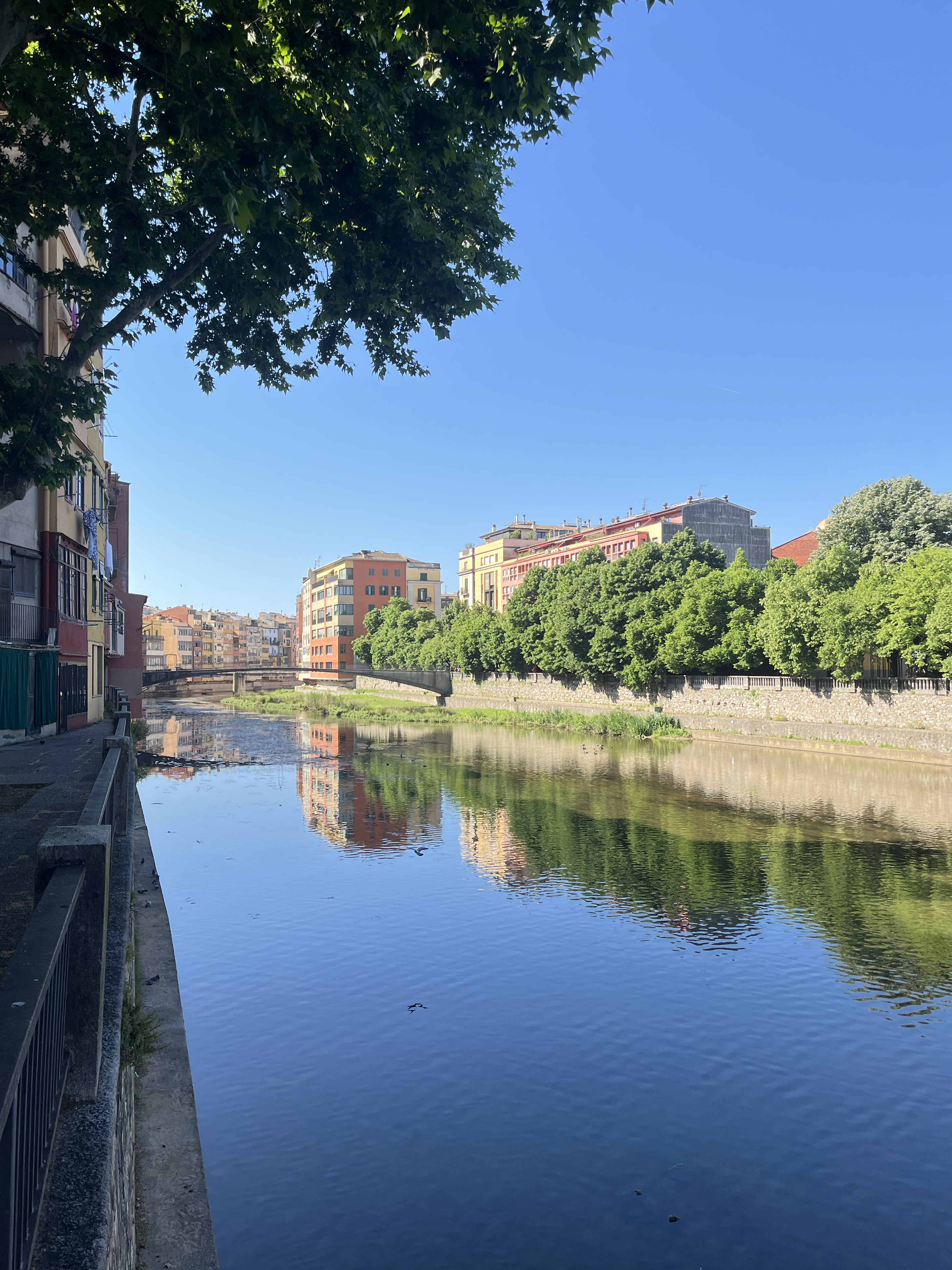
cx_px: 480
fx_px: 990
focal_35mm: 27
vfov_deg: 65.3
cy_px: 638
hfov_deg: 51.4
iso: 50
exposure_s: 1/1066
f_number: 1.6
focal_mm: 5.1
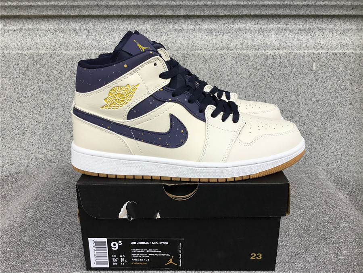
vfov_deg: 45.4
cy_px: 136
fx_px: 325
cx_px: 182
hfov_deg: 58.4
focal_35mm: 31
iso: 32
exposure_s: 1/100
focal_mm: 3.3
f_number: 2.4
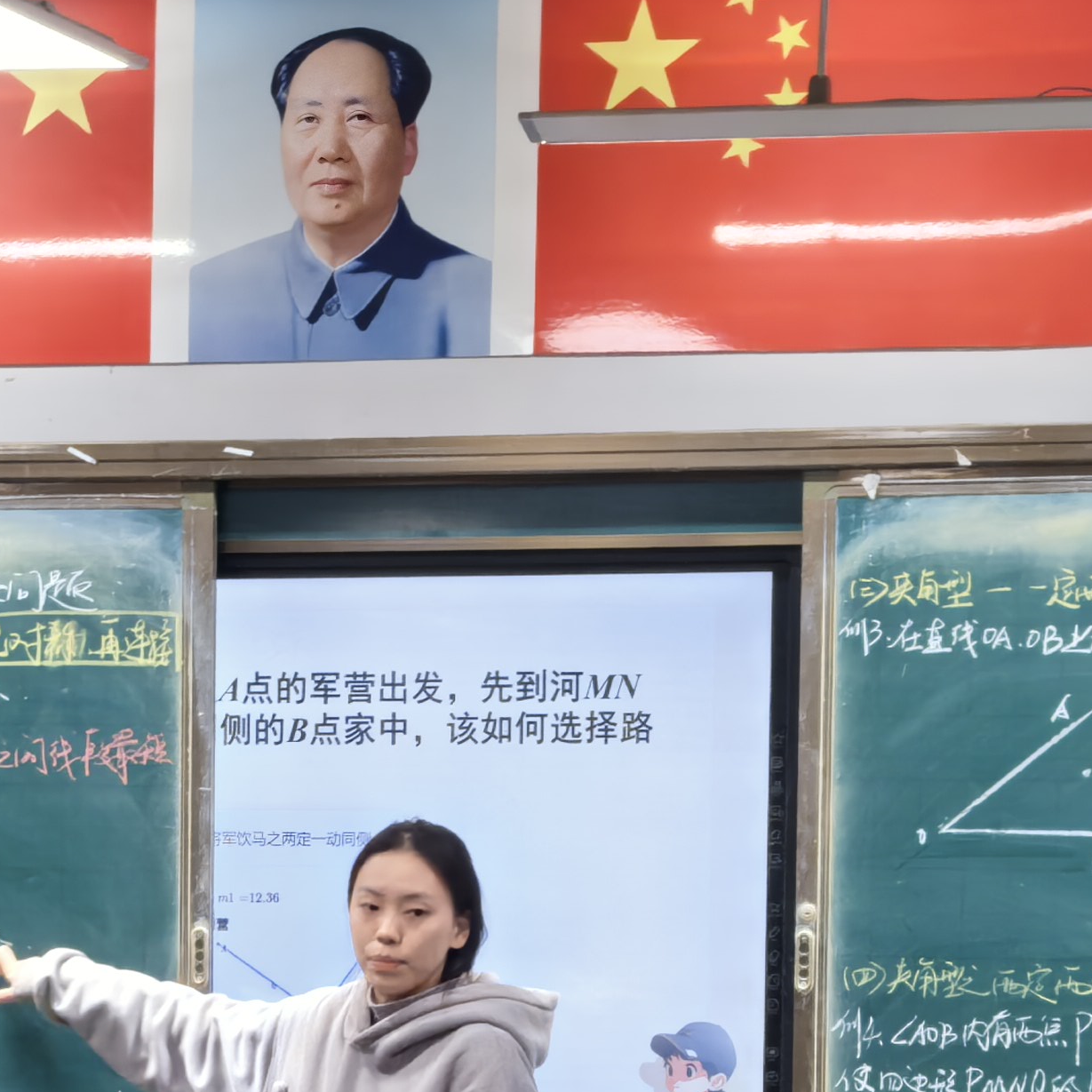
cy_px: 1303
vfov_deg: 10.4
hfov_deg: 10.6
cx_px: 434
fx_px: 5889
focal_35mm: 165
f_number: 2
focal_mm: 5.75
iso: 250
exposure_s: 1/100
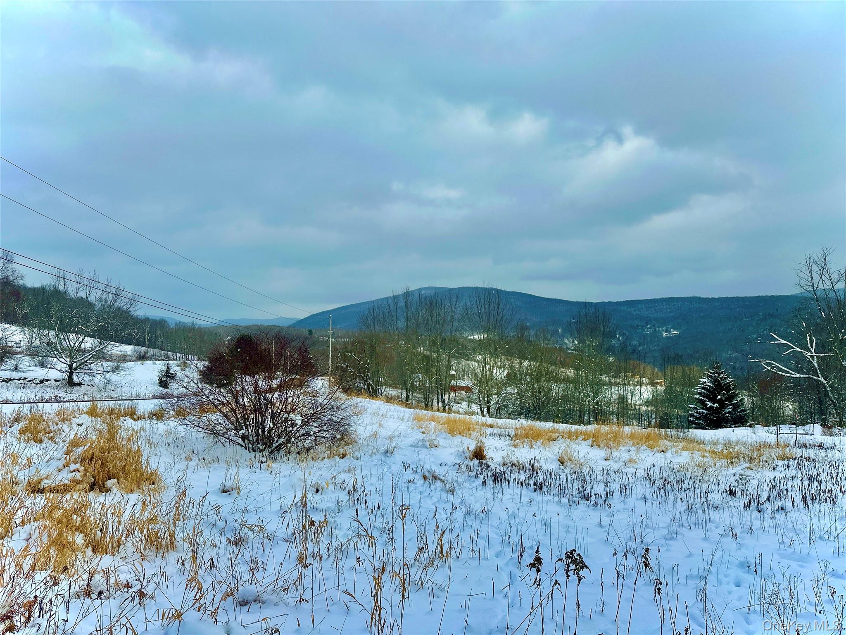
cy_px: 318
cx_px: 423
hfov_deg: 71.6
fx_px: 587
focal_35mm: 24
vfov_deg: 56.8
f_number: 1.78
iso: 80
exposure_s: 1/5848
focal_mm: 6.86
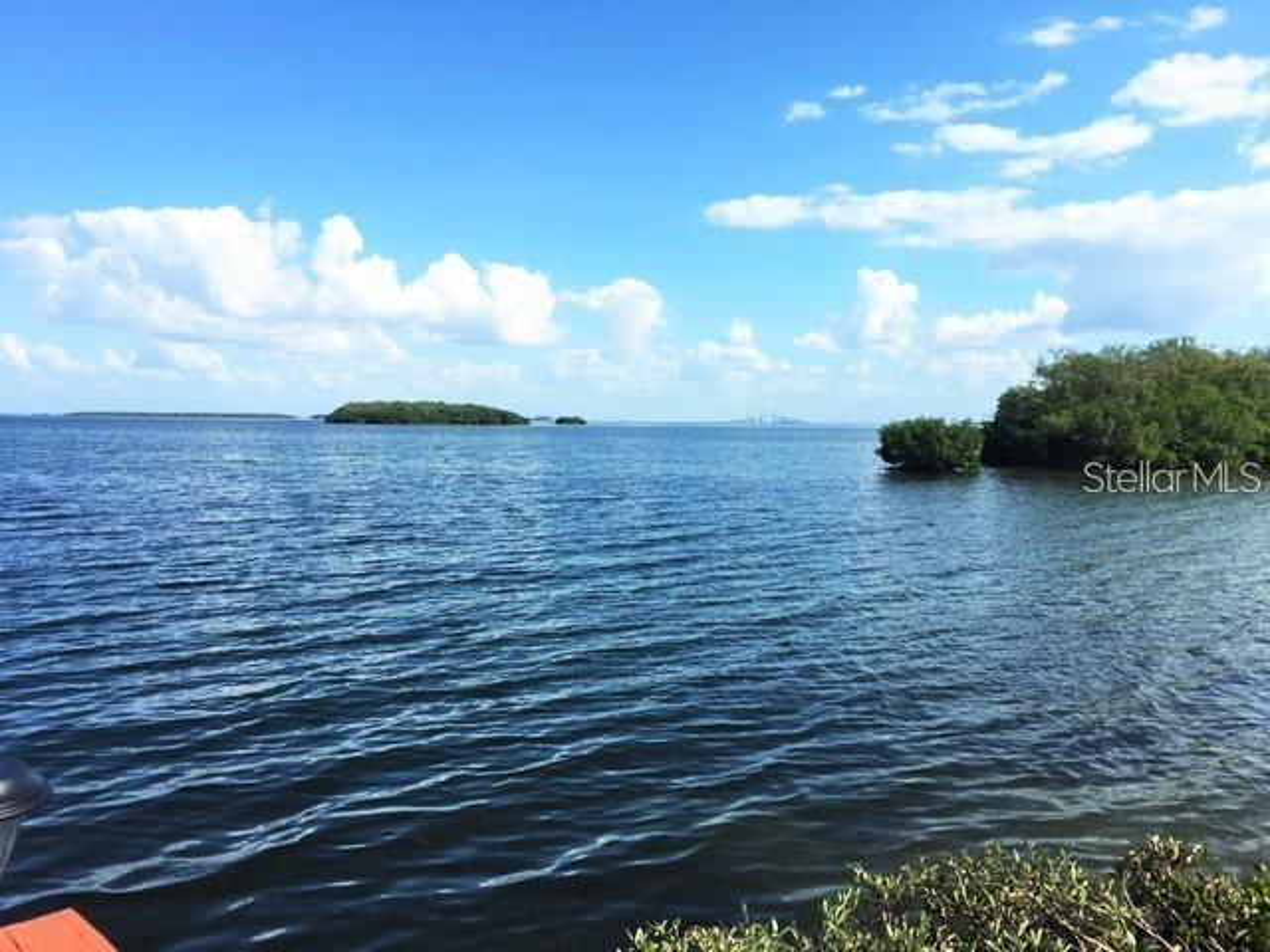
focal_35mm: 29
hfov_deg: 61.7
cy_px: 476
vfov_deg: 48.2
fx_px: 1064
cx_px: 635
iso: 25
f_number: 2.2
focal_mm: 4.15
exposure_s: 1/1570
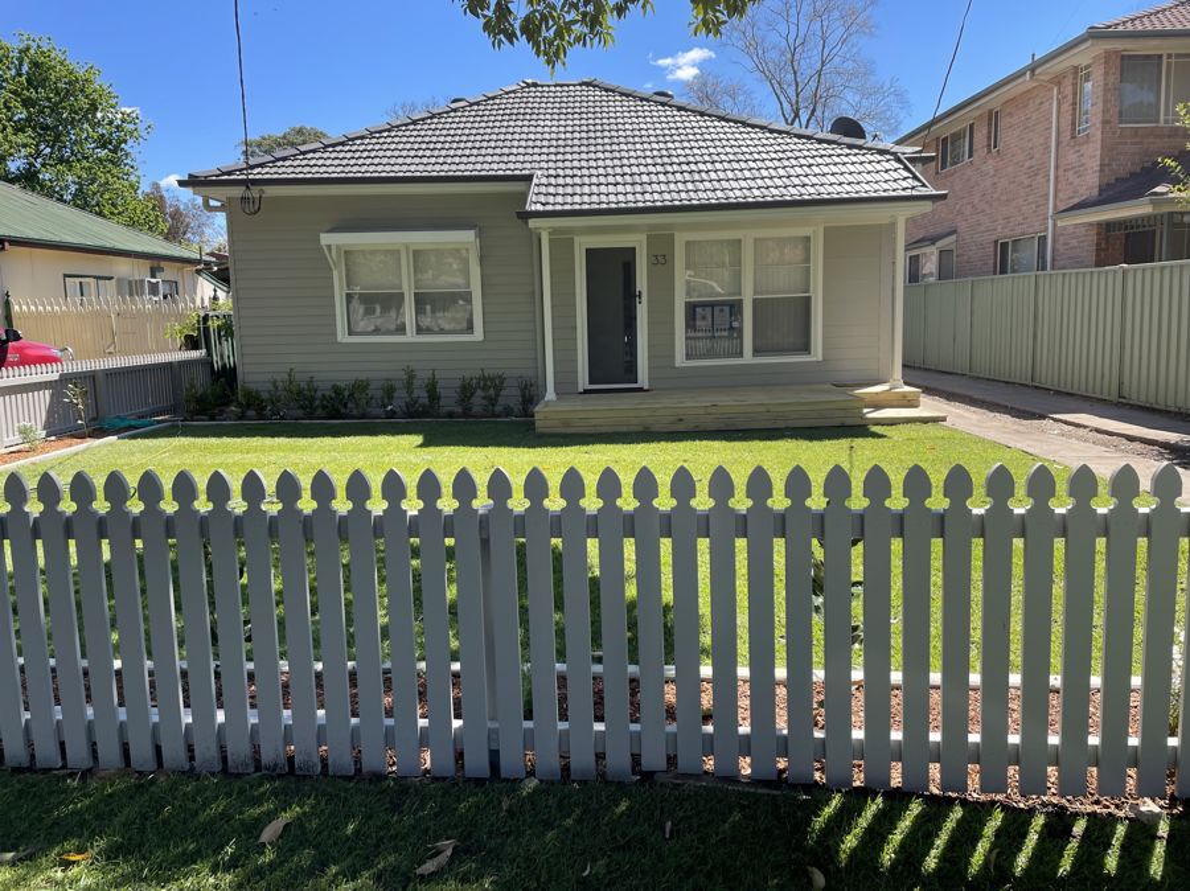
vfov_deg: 53.0
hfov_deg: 67.3
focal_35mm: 26
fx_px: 893
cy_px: 446
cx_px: 595
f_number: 1.6
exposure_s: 1/1289
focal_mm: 4.2
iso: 32
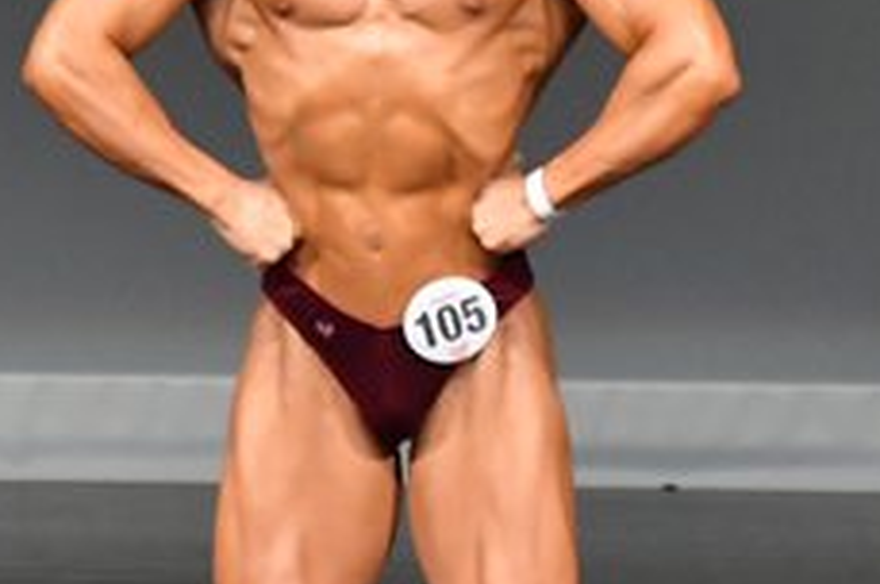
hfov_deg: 1.8
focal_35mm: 1169
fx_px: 28535
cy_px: 319
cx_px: 701
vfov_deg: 1.2
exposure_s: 1/400
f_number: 5.6
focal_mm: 230
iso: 5000
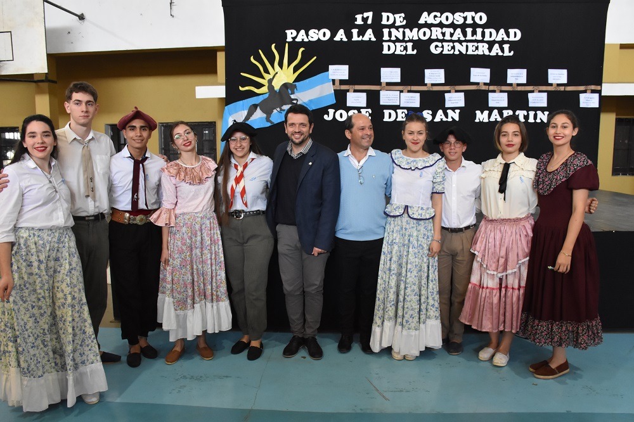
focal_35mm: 27
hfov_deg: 67.4
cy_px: 211
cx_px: 317
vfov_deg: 47.9
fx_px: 475
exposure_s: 1/160
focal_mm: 18
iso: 2500
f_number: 6.3
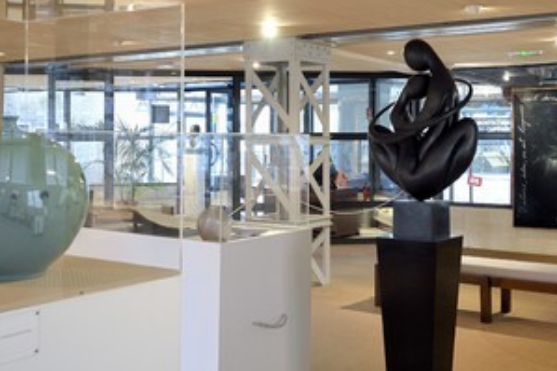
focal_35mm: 45
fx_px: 696
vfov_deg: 29.8
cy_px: 160
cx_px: 345
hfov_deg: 43.3
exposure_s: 1/25
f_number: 7.1
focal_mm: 32
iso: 800
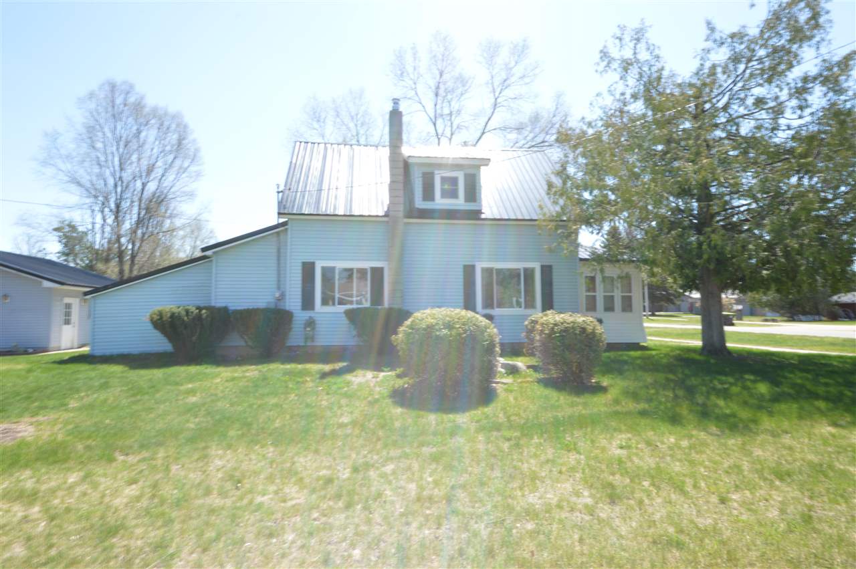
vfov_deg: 63.1
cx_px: 428
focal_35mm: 20
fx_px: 463
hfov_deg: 85.5
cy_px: 284
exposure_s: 1/8
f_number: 25
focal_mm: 13
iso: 100
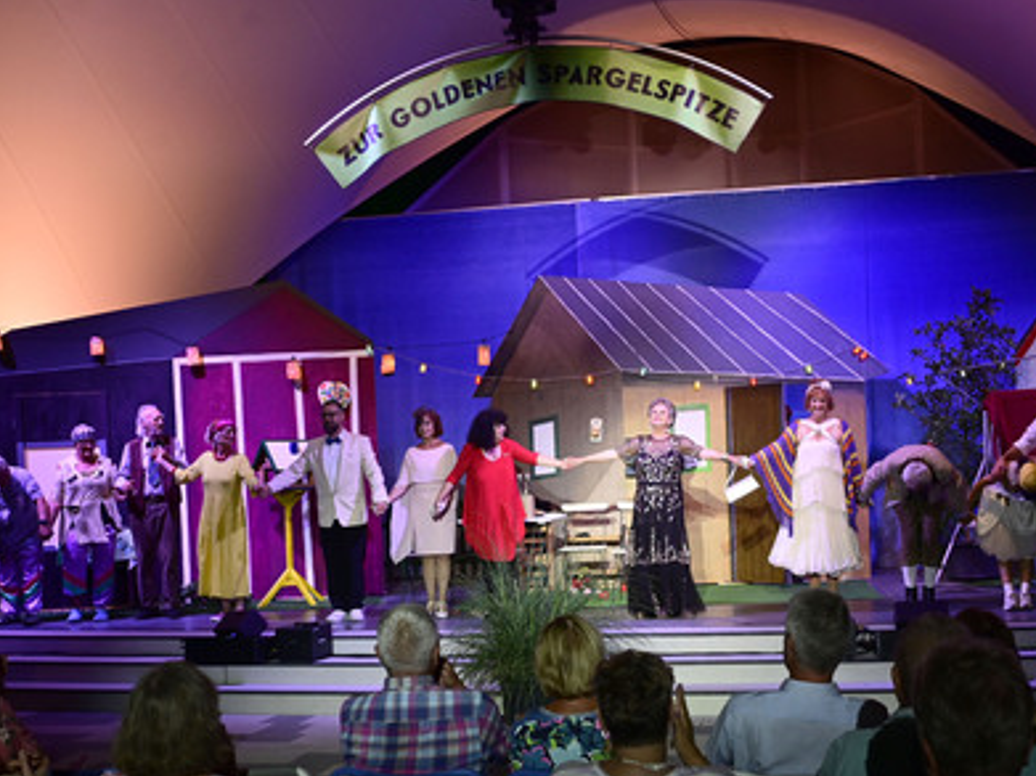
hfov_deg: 45.8
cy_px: 395
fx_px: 1227
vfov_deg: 35.1
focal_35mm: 41
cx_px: 550
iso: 2000
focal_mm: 37
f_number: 6.3
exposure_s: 1/320
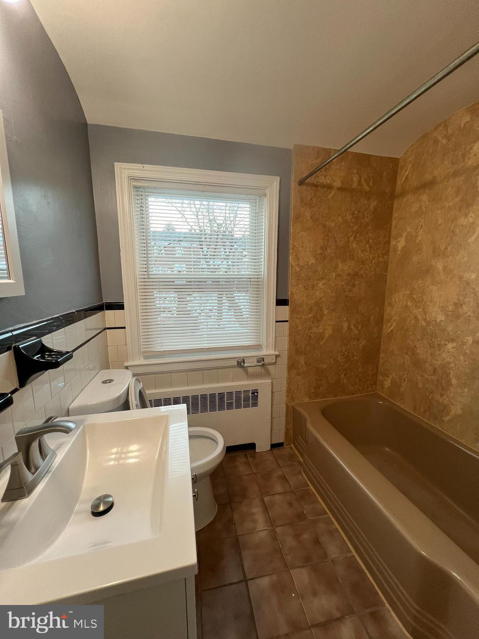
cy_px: 320
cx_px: 240
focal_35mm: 13
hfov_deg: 89.9
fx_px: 240
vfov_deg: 106.2
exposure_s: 1/120
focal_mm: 1.57
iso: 160
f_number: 1.8
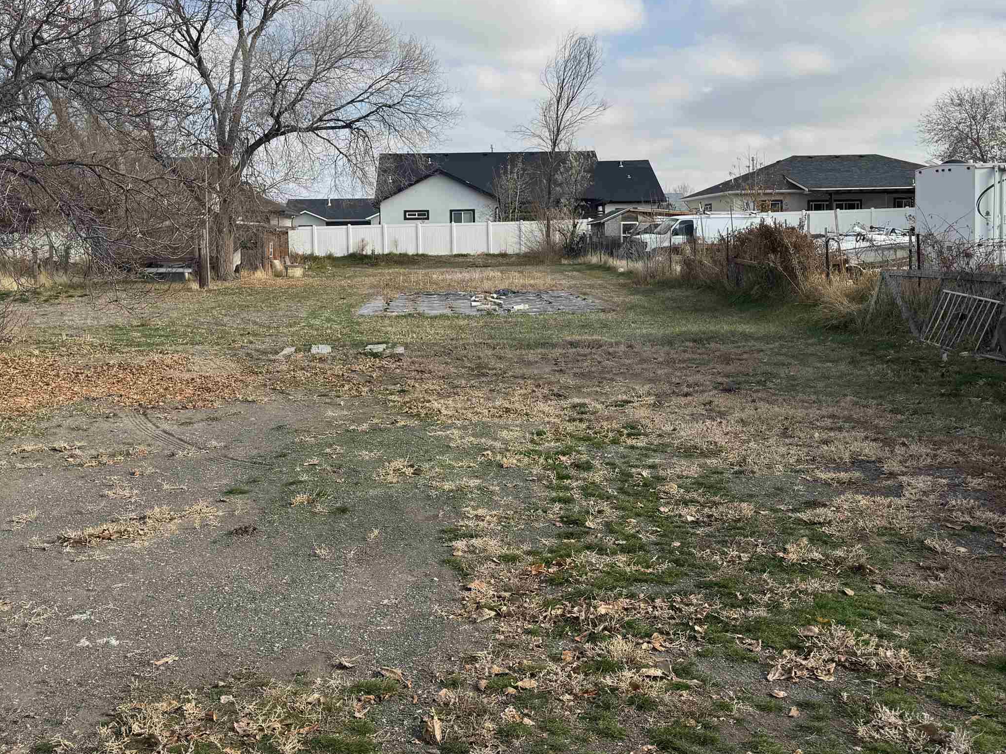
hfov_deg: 51.3
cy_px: 279
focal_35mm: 36
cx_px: 484
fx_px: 1046
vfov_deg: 39.4
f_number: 1.78
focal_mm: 6.76
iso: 80
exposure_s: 1/3802
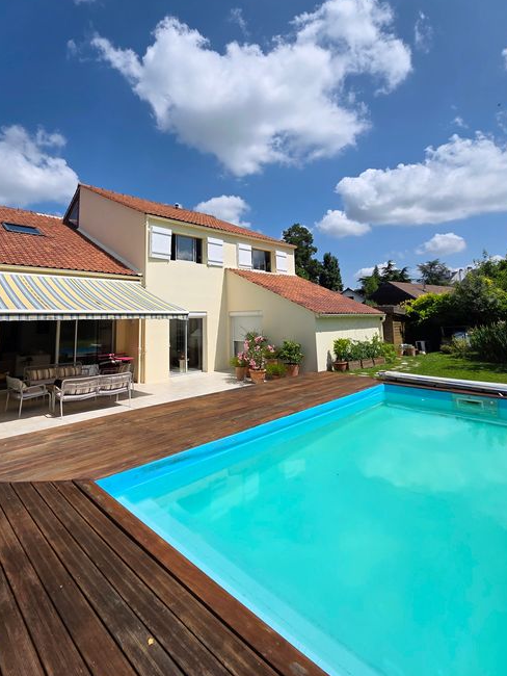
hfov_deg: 77.7
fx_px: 312
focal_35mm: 16
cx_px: 218
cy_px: 268
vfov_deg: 93.2
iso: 50
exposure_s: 1/4010
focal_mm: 2.2
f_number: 2.2
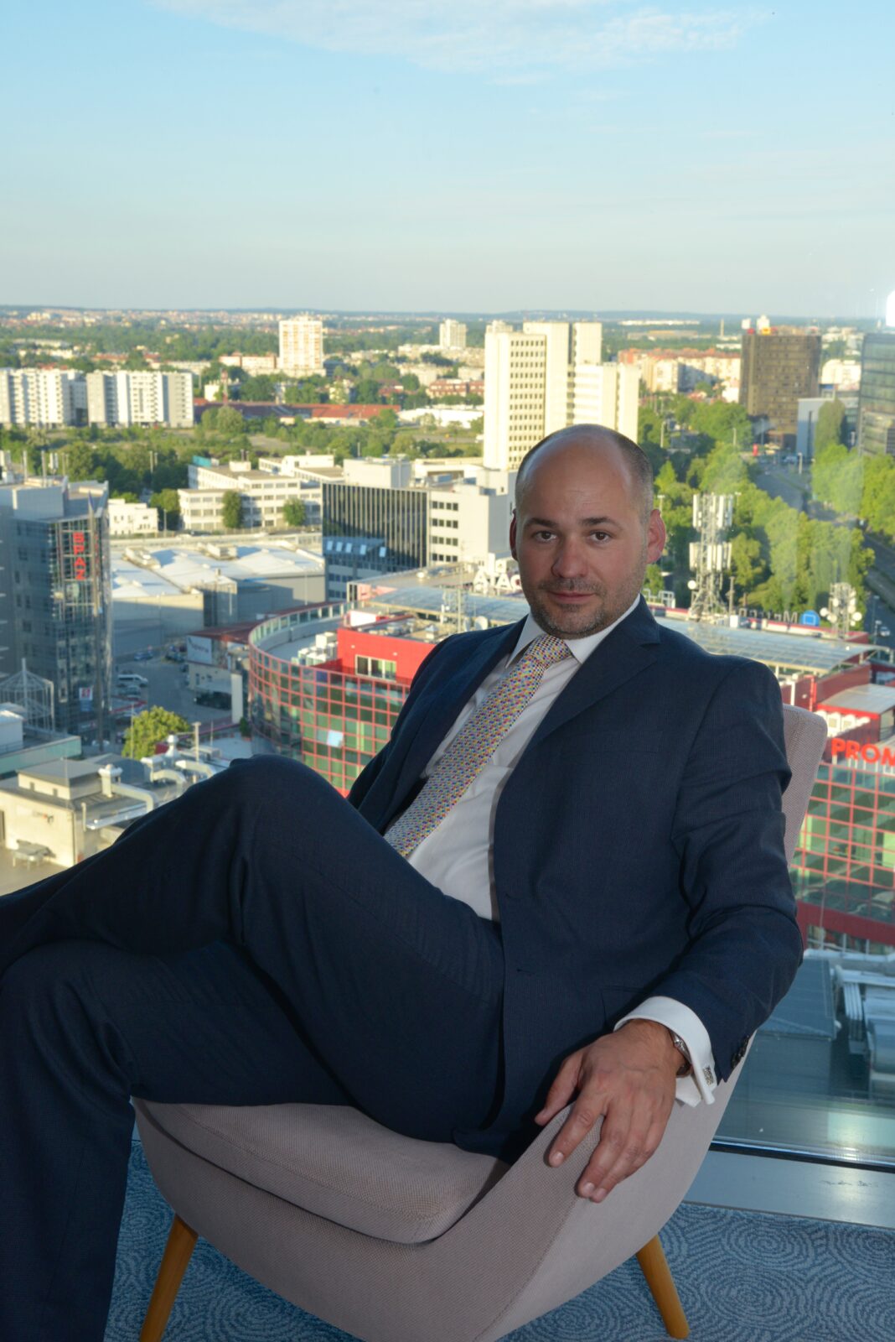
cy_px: 671
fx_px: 1714
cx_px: 448
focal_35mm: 46
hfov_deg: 29.3
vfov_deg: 42.7
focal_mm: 46
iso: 400
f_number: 10
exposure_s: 1/125
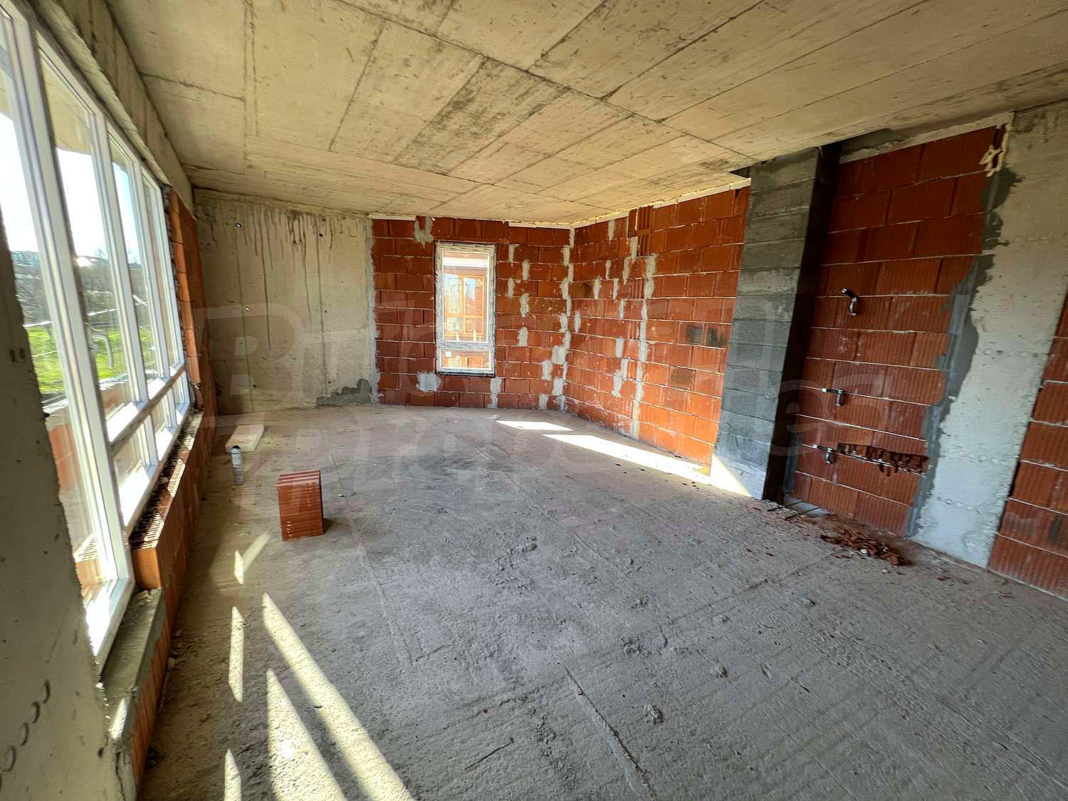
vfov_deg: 89.9
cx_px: 534
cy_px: 400
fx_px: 401
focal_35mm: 13
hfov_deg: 106.2
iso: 50
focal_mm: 1.57
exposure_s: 1/99
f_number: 1.8
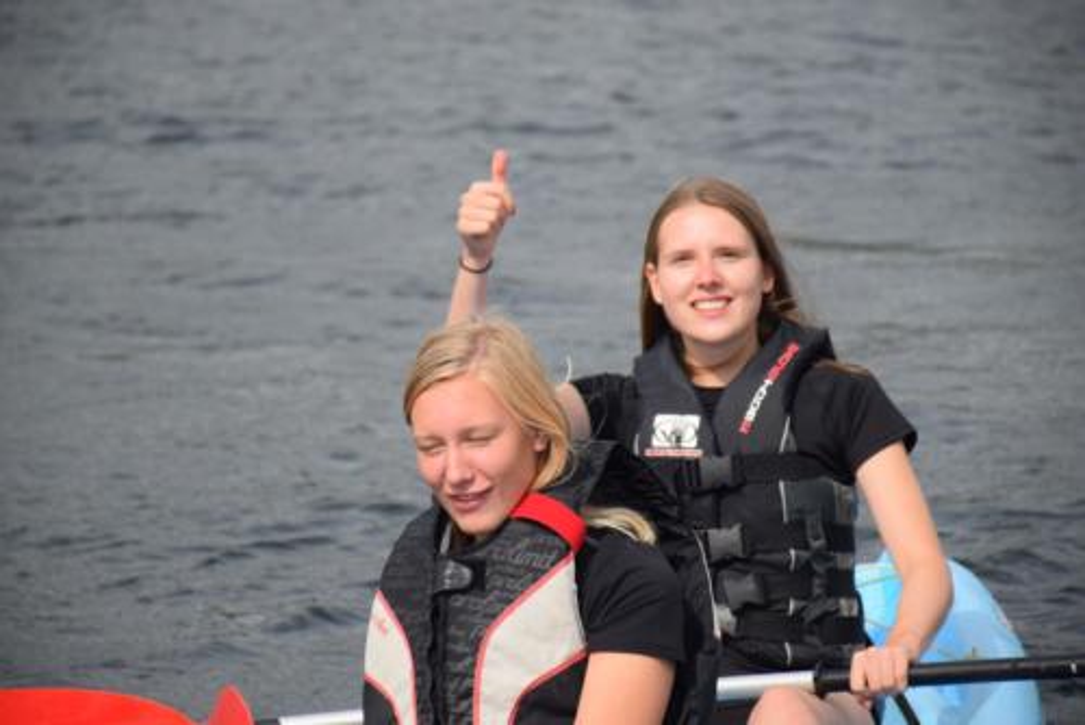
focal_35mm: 210
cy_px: 362
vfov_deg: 6.6
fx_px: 6333
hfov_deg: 9.8
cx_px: 542
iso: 400
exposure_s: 1/1600
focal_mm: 140
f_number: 6.3
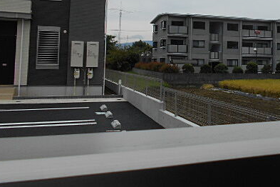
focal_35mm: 44
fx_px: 342
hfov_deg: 42.7
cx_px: 219
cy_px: 29
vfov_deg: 29.6
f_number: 3.2
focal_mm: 4.6
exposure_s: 1/1250
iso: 80
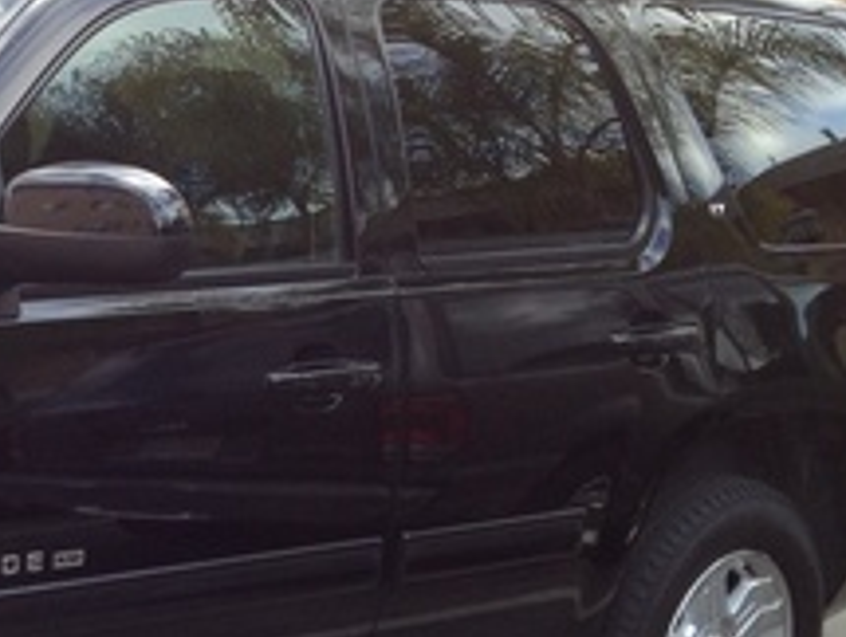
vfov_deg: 14.2
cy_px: 472
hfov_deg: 17.9
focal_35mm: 104
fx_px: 2546
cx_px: -189
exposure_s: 1/201
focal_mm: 4.28
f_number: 2.4
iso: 50
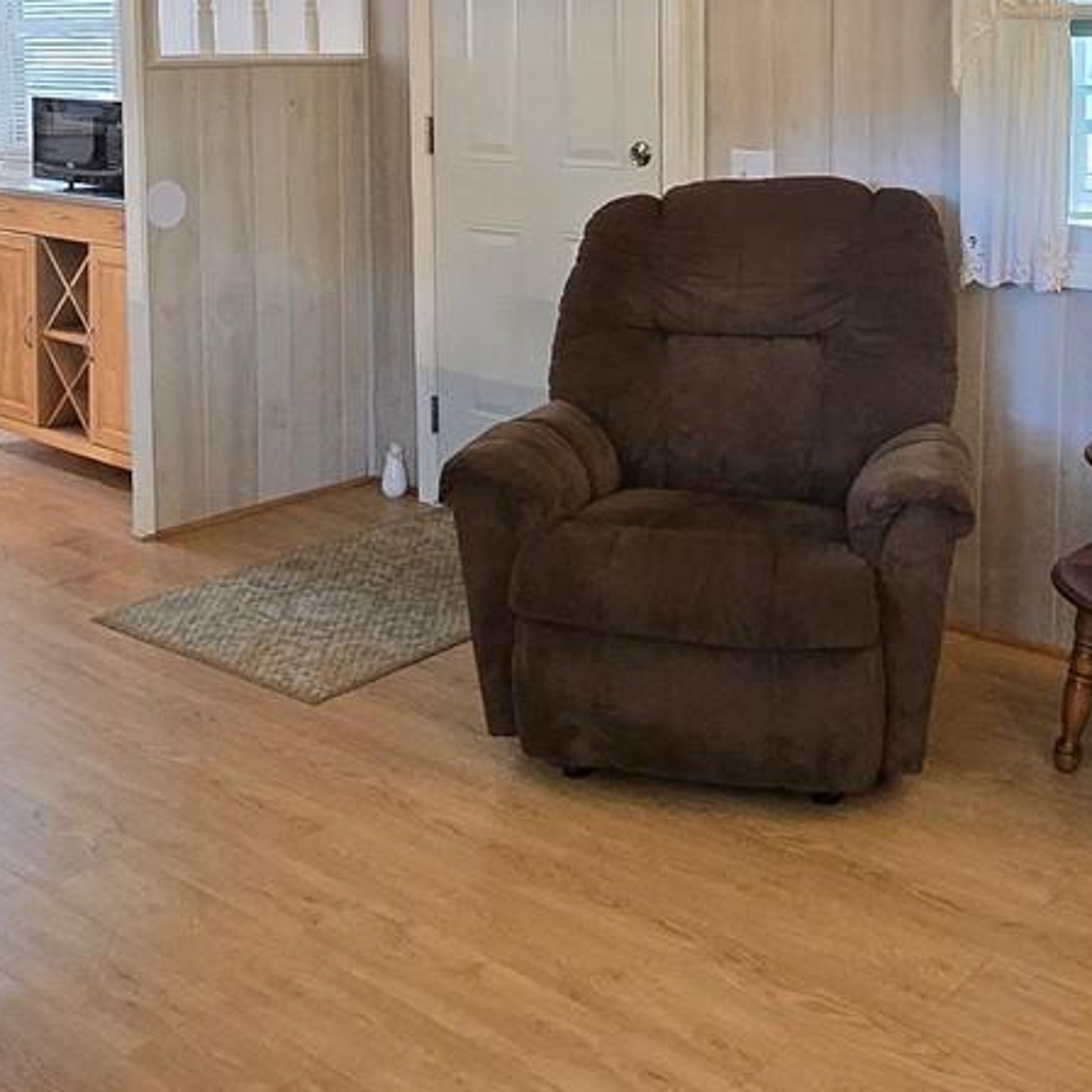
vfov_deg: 39.1
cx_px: 648
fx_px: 1463
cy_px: 195
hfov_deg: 40.8
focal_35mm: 41
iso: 800
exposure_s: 1/60
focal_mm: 2.2
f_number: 2.2
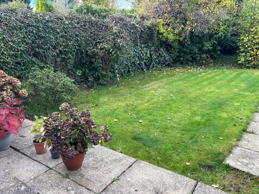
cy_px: 97
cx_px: 130
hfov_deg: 67.3
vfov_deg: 53.1
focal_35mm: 26
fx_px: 195
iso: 50
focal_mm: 5.7
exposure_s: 1/366
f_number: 1.5
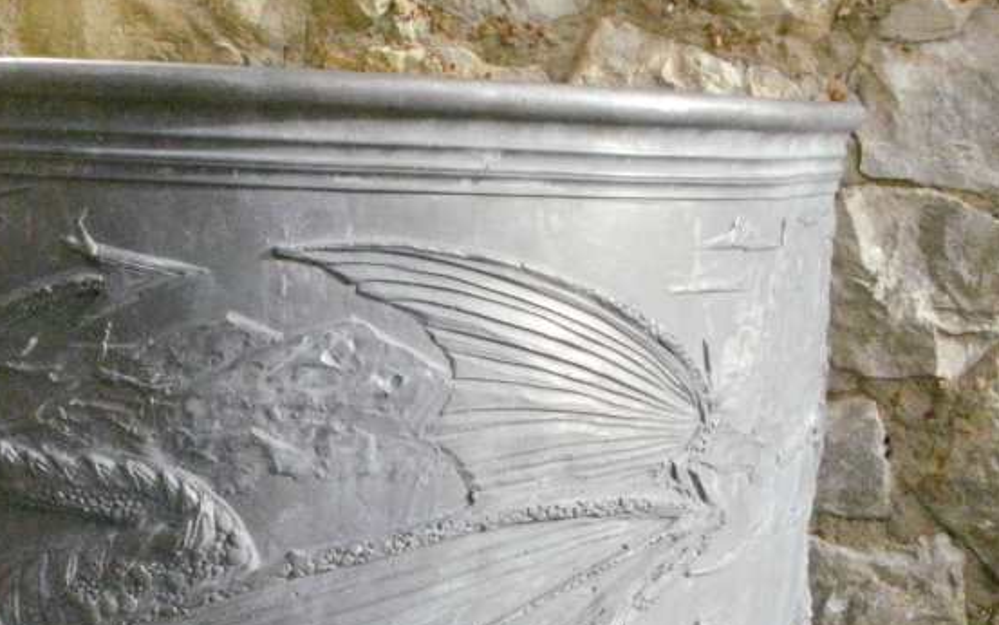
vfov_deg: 18.6
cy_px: 547
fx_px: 1879
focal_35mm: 69
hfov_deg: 29.3
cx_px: 247
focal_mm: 6.3
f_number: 5.6
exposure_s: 1/640
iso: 800
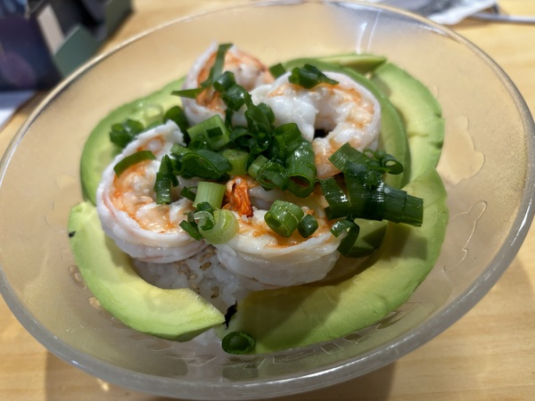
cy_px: 200
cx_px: 268
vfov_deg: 53.1
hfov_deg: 67.3
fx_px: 402
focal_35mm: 26
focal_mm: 5.96
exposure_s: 1/60
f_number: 1.6
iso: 200
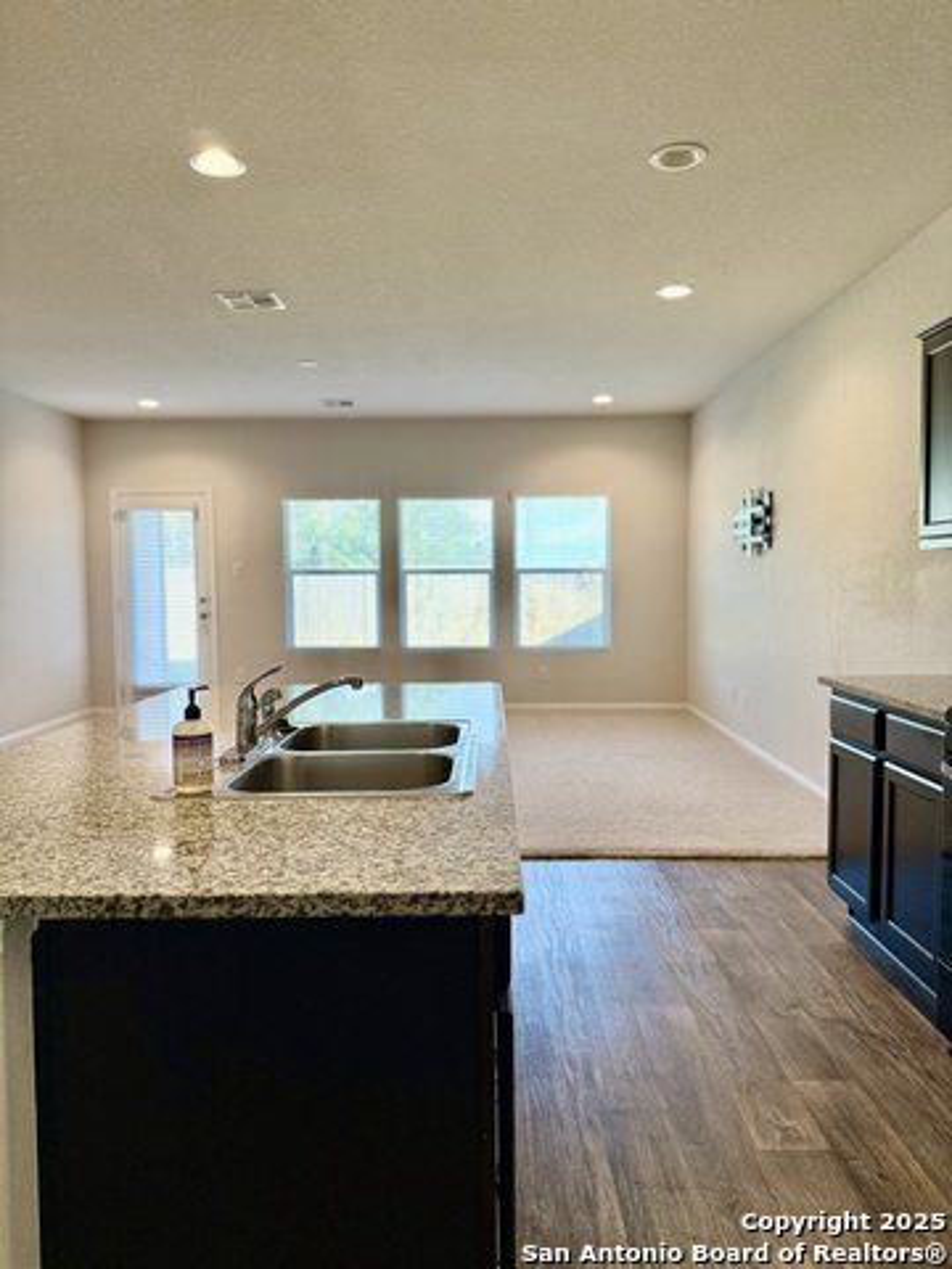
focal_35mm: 24
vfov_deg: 71.6
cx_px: 476
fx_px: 880
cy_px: 634
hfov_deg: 56.8
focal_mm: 6.76
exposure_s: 1/122
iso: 200
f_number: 1.78
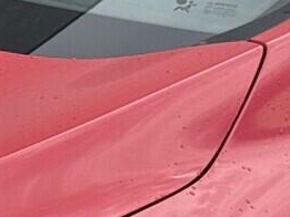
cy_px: 500
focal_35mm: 265
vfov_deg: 5.4
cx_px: -333
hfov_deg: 7.1
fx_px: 2221
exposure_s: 1/1193
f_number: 1.78
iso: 64
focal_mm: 6.76
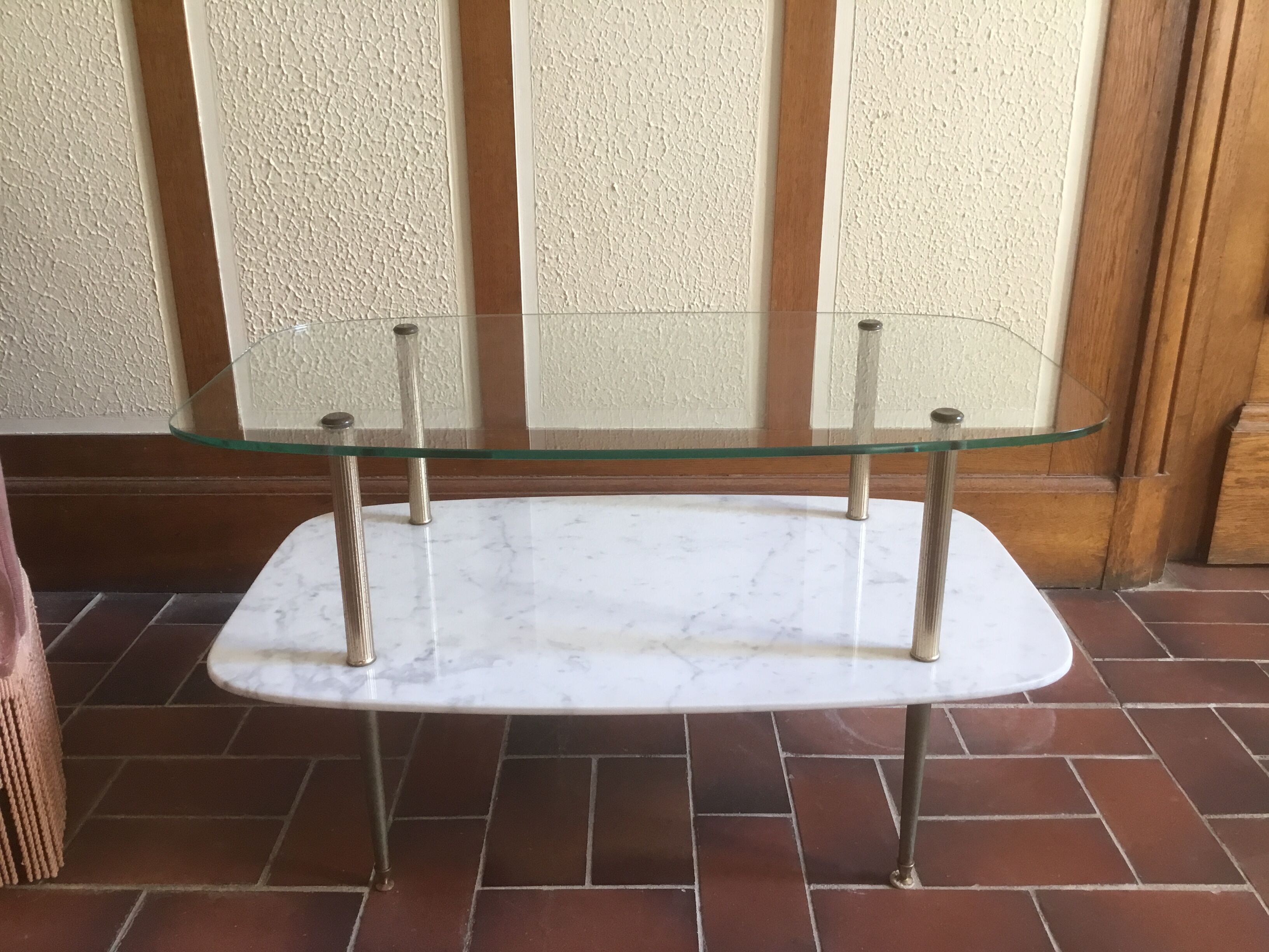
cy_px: 476
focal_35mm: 31
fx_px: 1136
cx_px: 634
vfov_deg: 45.4
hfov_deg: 58.4
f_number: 2.4
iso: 80
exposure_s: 1/33
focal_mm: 3.3
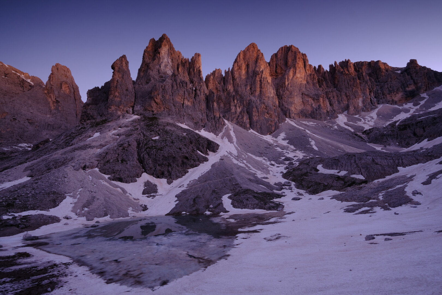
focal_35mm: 15
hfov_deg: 100.4
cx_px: 221
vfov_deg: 77.3
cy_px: 148
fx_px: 184
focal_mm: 10
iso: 80
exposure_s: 5
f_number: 9
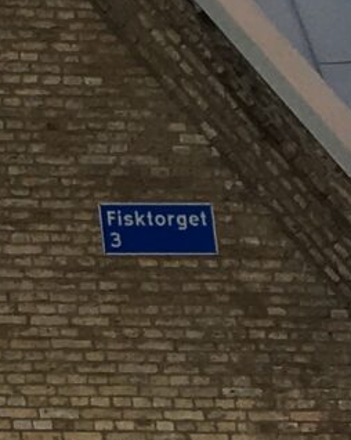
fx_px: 2963
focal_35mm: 228
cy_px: -347
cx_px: -983
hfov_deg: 5.9
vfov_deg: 8.2
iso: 25
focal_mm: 4.15
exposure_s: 1/450
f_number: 2.2
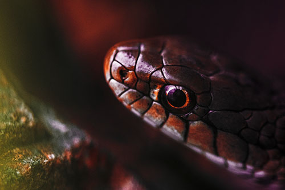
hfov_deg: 9.8
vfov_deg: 6.5
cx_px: 142
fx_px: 1662
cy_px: 95
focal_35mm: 210
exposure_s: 1/320
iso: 2500
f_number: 9.5
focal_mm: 210
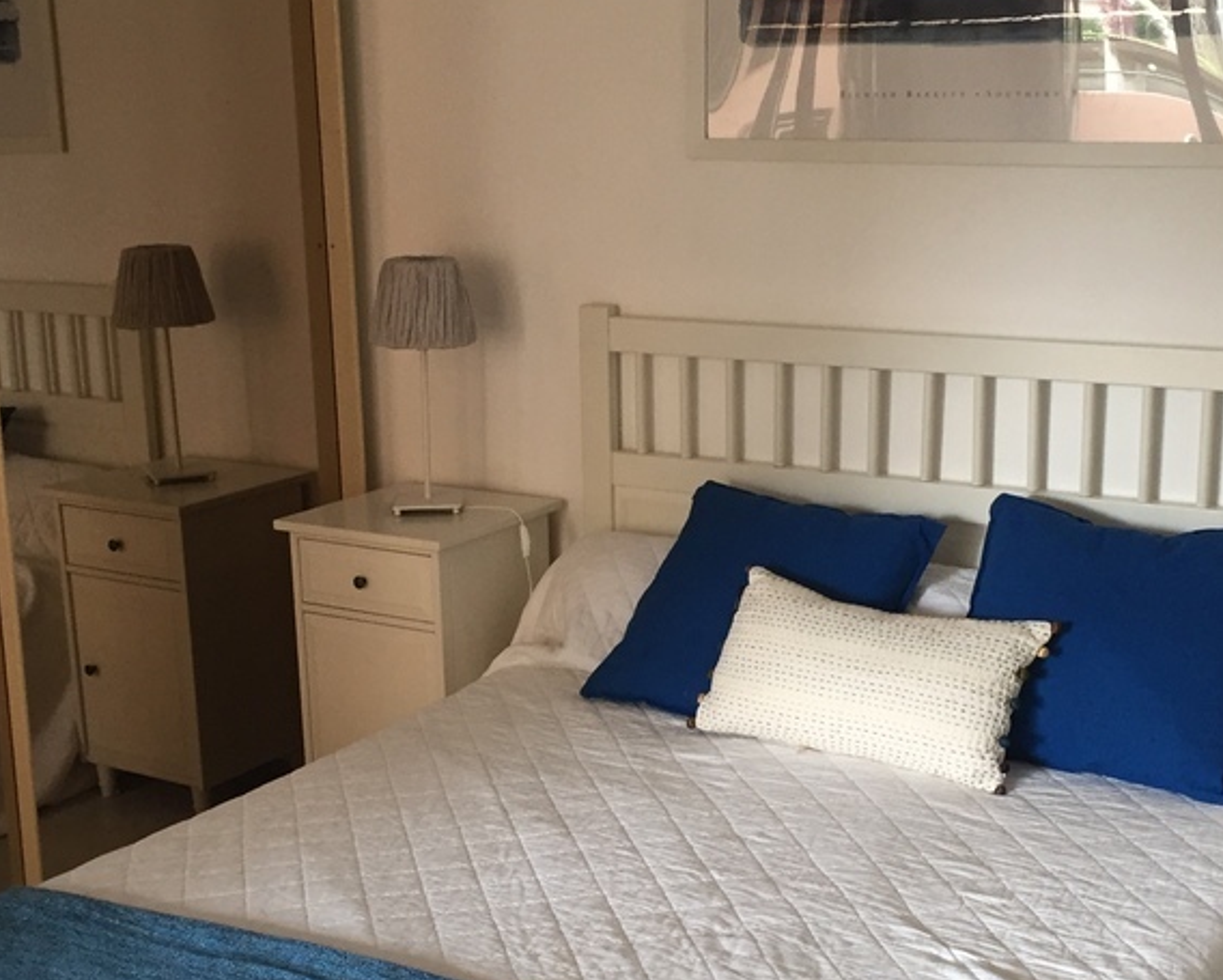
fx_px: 1847
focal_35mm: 51
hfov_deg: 36.6
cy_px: 558
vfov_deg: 29.7
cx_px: 683
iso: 64
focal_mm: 4.15
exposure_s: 1/33
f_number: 2.2
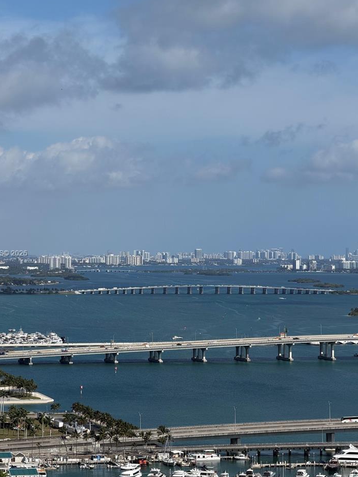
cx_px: 163
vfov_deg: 15.3
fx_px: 1778
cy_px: 254
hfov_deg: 11.5
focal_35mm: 129
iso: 20
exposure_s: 1/942
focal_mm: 16.89
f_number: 2.8
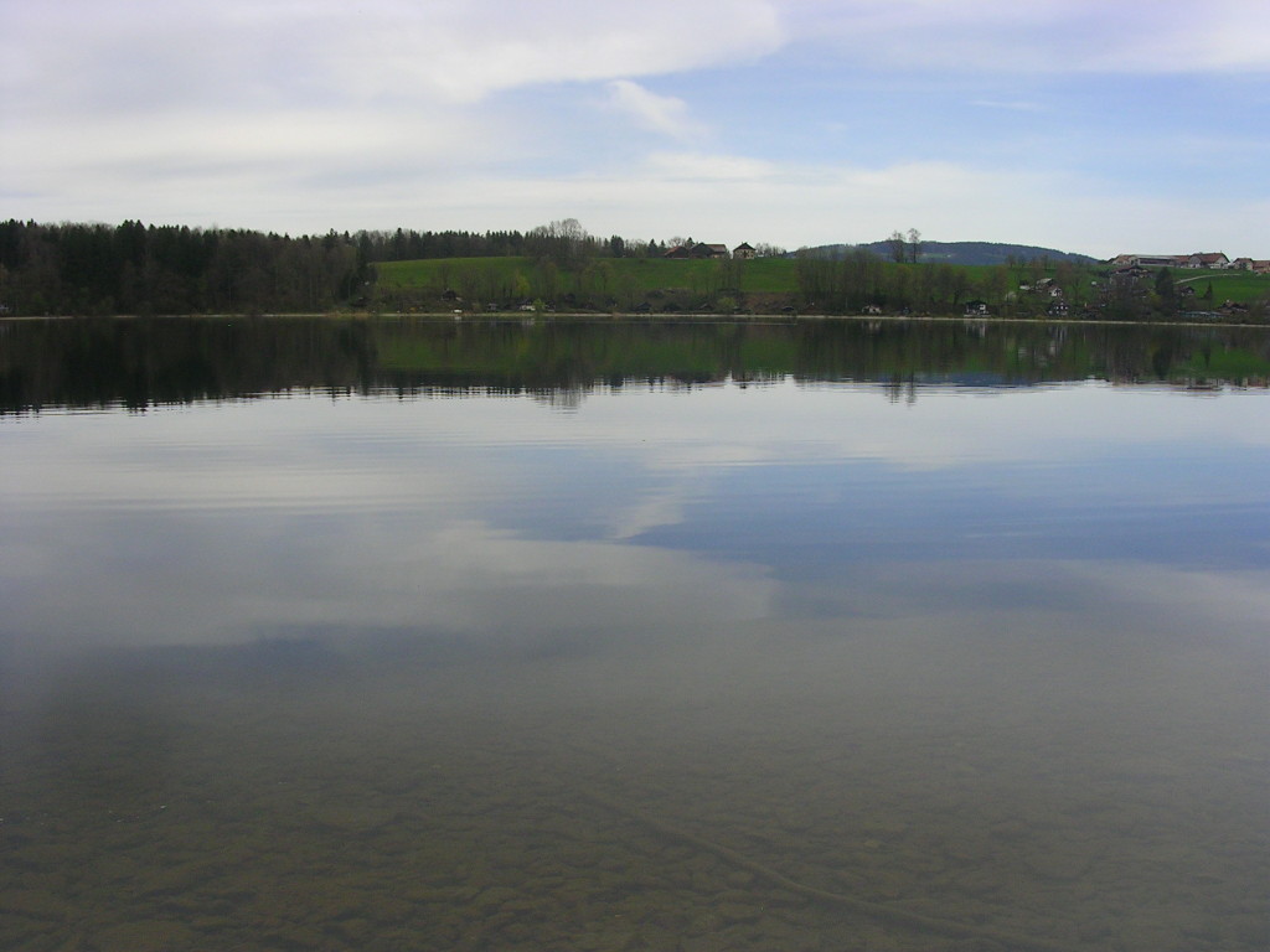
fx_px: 1394
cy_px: 476
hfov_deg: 49.0
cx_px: 635
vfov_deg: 37.7
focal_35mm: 38
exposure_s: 1/266
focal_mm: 5.8
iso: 50
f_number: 5.6
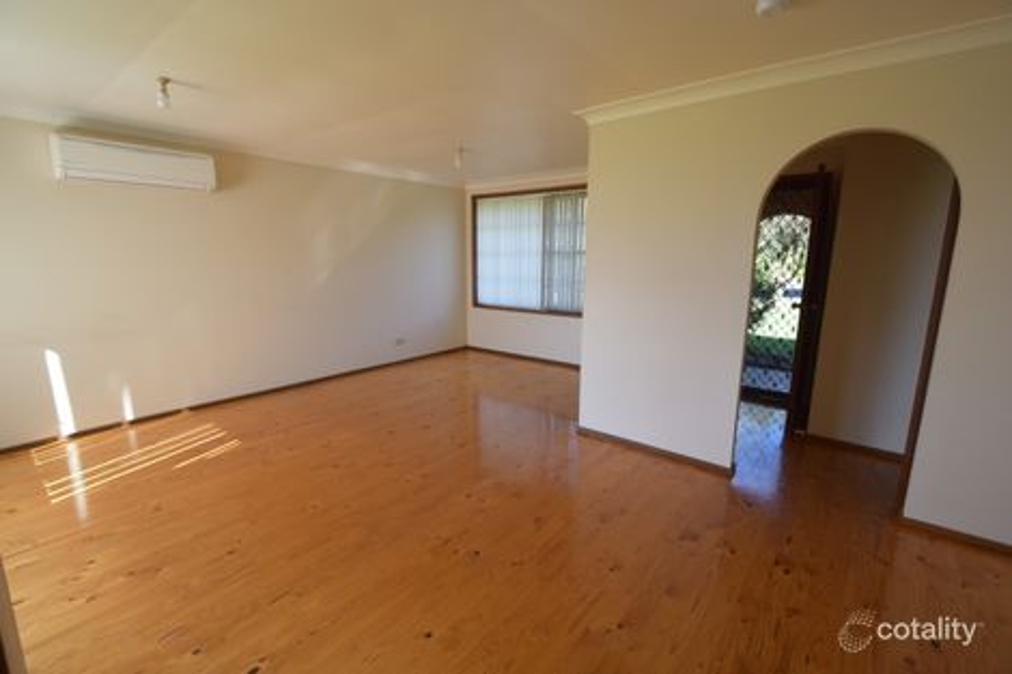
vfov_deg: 77.3
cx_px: 506
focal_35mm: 15
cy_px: 337
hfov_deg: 100.4
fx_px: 421
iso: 360
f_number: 3.5
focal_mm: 10
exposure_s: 1/125
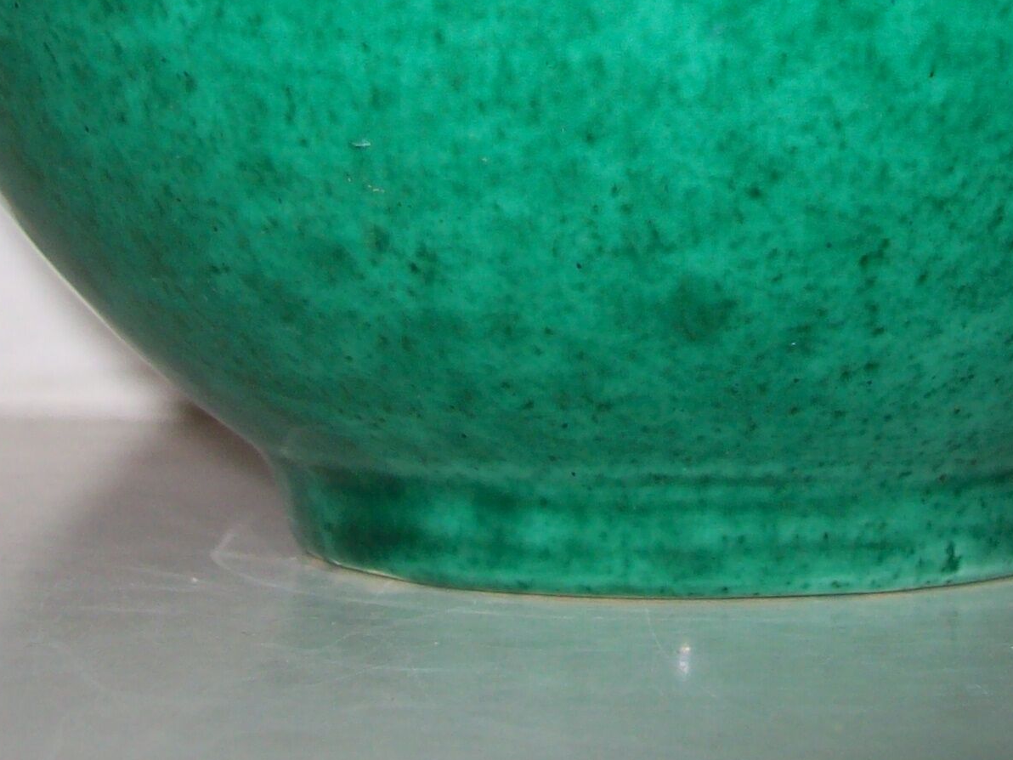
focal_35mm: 86
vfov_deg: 16.6
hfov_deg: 22.7
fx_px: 2517
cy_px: -111
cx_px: 655
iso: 80
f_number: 2.7
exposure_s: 1/64
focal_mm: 6
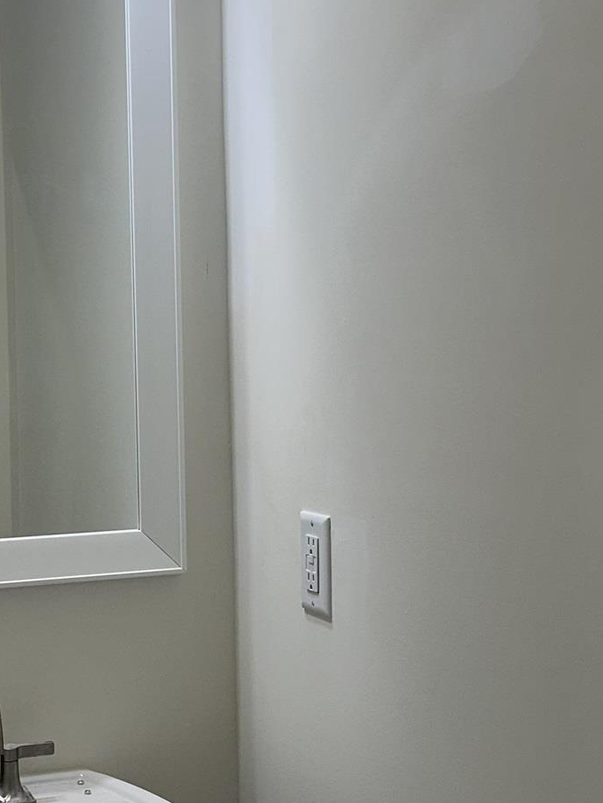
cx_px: 110
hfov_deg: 23.6
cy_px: 445
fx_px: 1416
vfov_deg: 31.6
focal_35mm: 61
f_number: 1.78
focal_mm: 6.86
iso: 64
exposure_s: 1/120
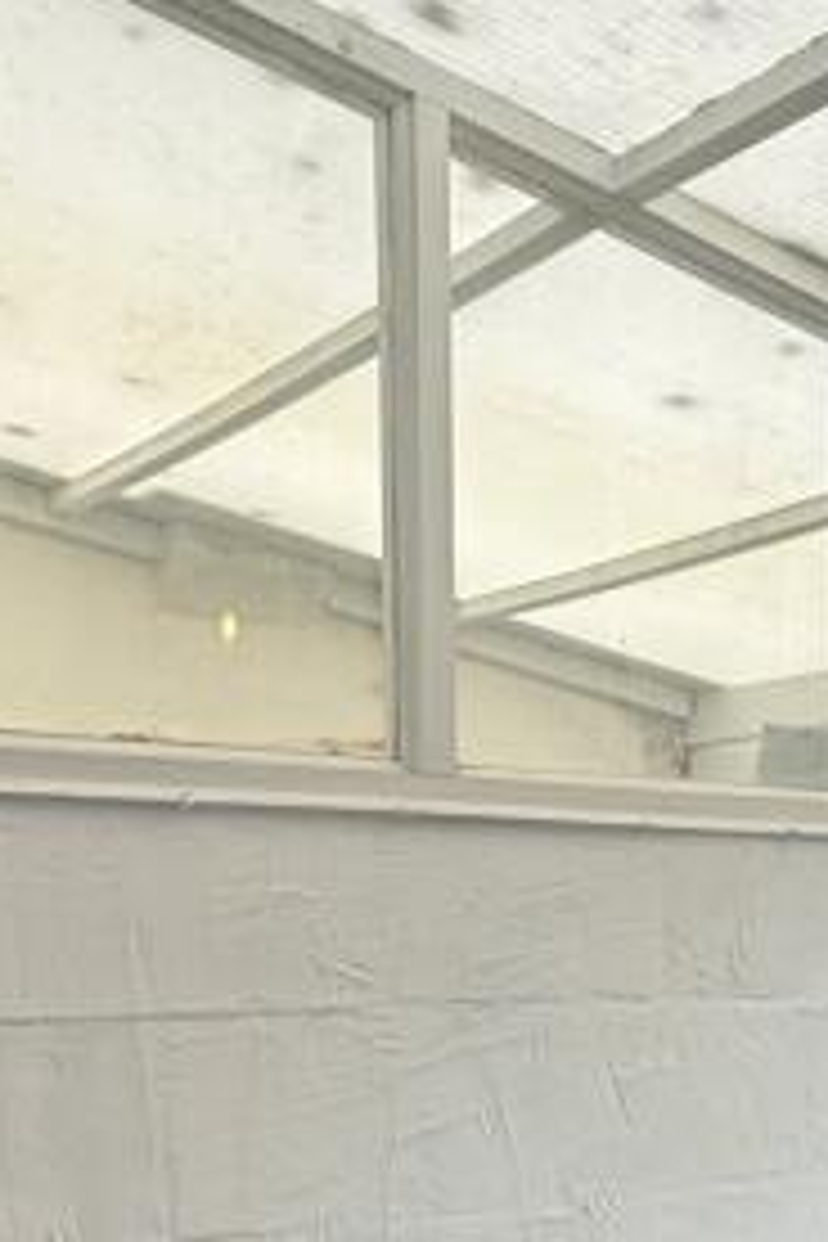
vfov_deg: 35.2
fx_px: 1863
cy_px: 1062
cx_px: 626
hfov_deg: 24.8
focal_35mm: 54
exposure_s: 1/127
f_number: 2.2
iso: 50
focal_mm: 2.22
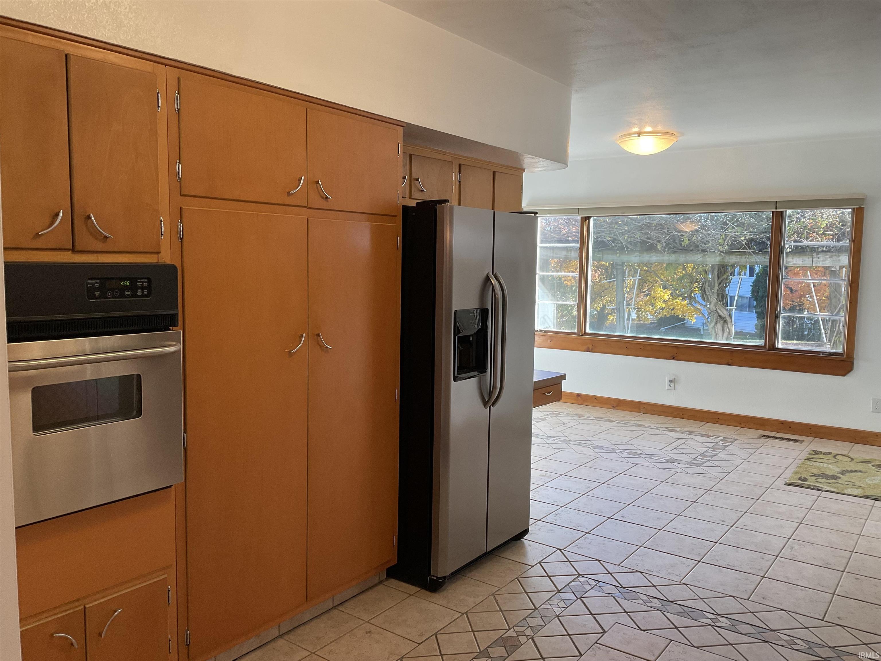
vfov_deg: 48.2
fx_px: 738
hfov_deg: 61.7
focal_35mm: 29
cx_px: 440
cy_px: 330
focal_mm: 3
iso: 64
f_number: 1.8
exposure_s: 1/120
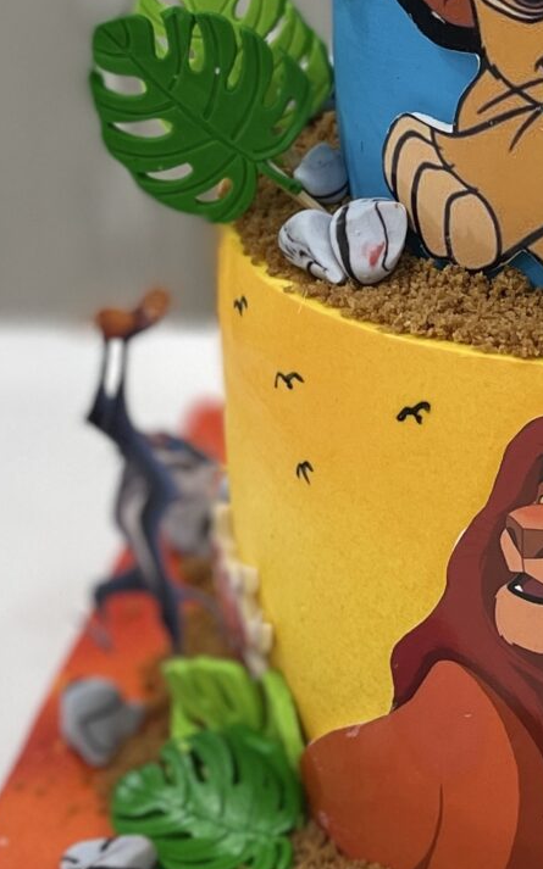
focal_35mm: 99
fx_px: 2346
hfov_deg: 12.9
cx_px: 614
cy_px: 140
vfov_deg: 20.7
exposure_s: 1/121
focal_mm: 5.1
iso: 125
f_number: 1.6
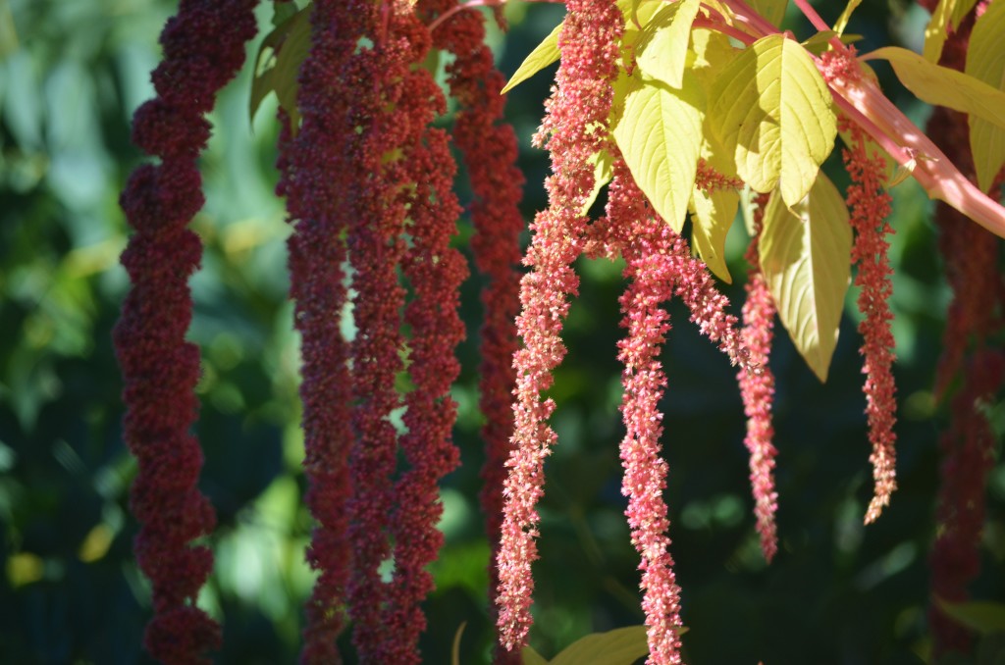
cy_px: 332
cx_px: 502
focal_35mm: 360
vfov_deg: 3.8
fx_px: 10028
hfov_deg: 5.7
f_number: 5.6
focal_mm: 240
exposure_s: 1/500
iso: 250
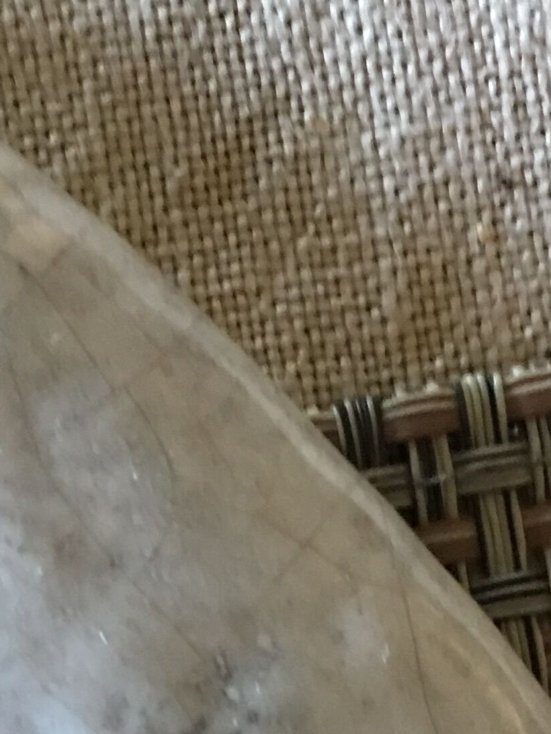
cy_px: 1013
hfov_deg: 13.7
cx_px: 52
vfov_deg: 17.0
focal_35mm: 107
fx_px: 2270
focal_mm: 4.15
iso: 100
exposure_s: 1/10
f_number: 2.2
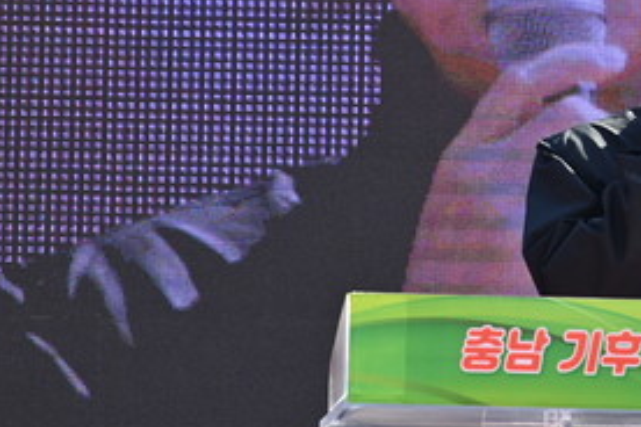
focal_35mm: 435
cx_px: 690
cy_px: 72
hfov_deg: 4.7
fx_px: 7745
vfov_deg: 3.2
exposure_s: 1/320
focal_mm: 200
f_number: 6.3
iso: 100
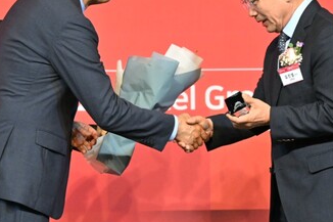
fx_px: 2043
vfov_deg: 6.2
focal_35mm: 221
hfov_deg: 9.3
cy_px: 88
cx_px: 161
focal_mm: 120
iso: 2000
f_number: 5
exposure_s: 1/323
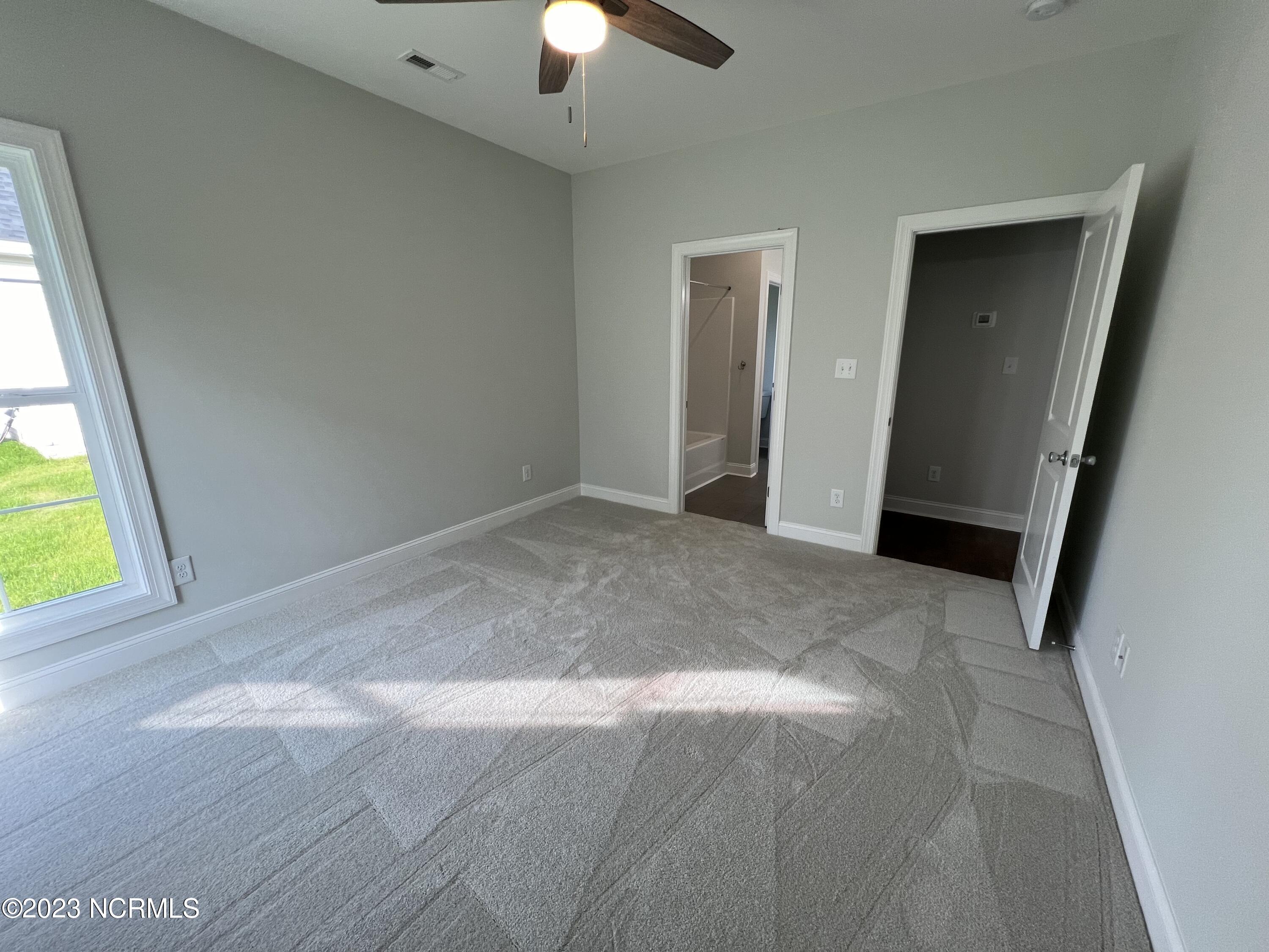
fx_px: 477
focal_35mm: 13
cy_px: 476
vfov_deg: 89.9
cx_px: 634
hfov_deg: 106.2
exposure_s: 1/120
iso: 64
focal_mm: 1.57
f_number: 1.8
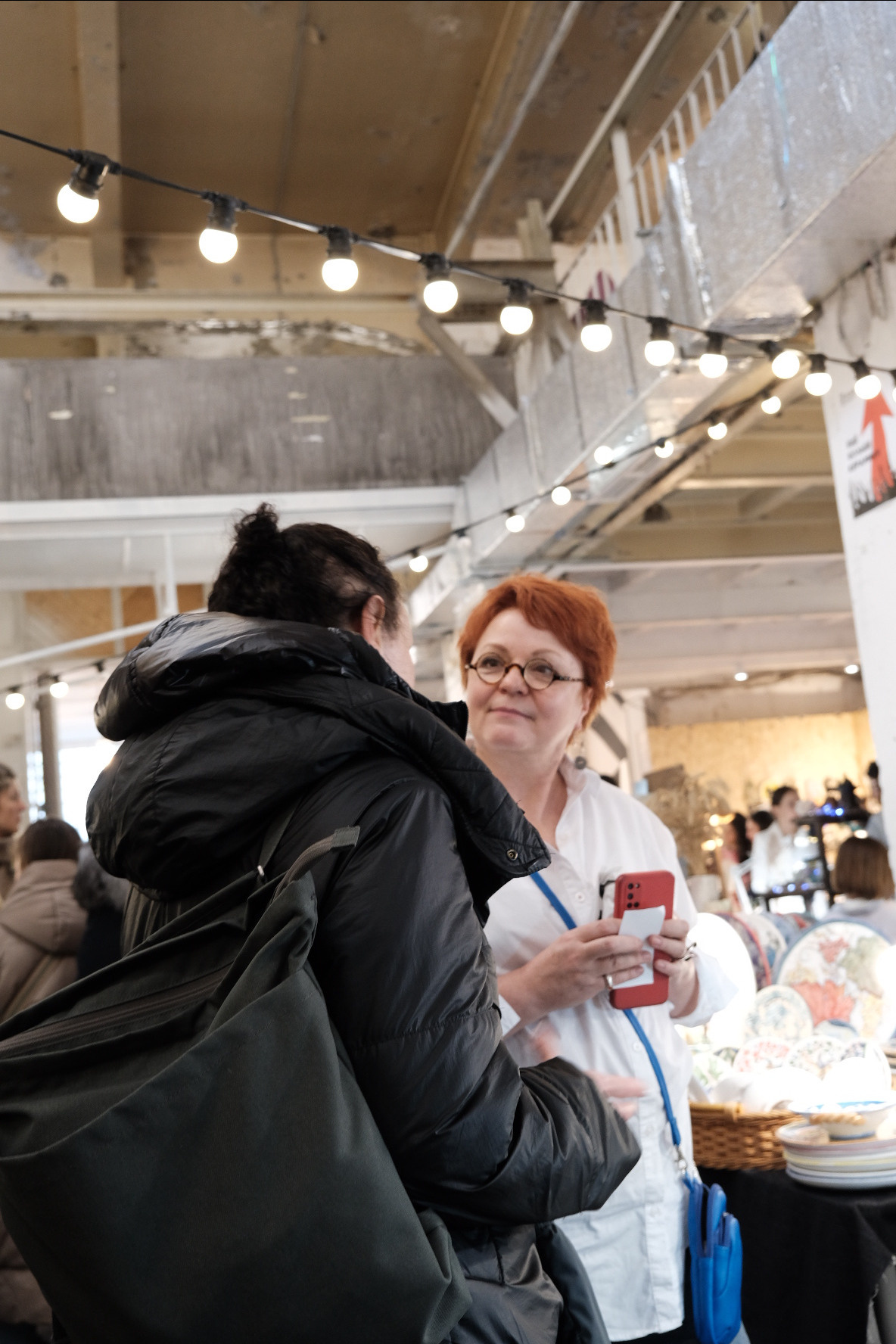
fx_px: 1307
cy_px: 672
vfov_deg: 54.4
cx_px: 448
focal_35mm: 35
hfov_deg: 37.9
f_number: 4
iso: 1250
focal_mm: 23.5
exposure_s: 1/30
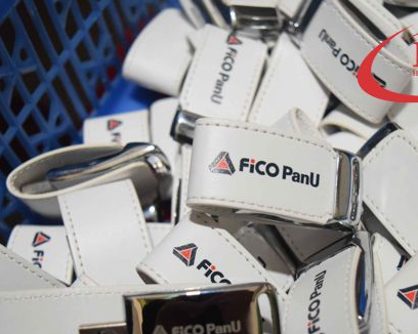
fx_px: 717
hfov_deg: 32.5
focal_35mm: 58
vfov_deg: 26.0
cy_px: 231
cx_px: 235
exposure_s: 1/125
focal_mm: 24
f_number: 4
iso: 2800
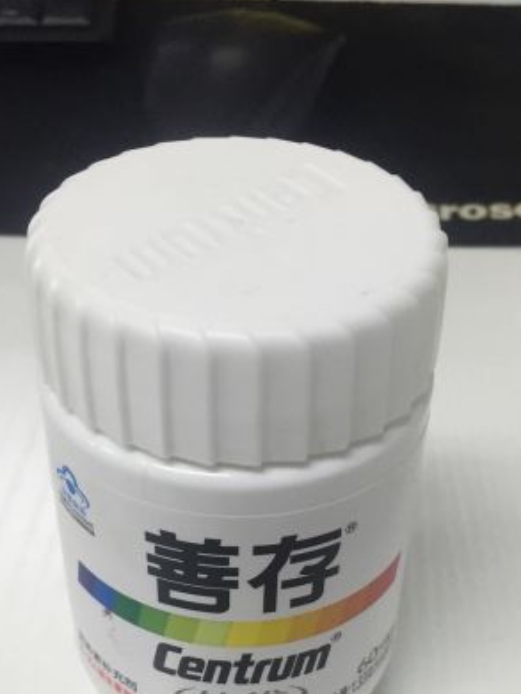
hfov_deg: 28.1
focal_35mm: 52
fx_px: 1042
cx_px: 259
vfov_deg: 36.0
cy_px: 521
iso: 50
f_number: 2.2
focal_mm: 4.15
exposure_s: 1/33
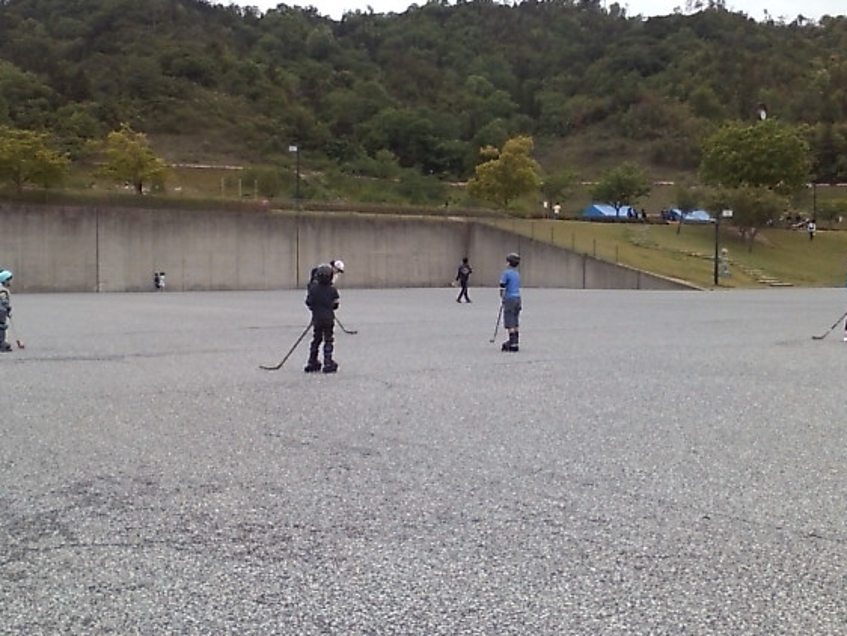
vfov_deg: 43.0
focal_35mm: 33
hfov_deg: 55.3
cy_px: 310
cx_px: 446
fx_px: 808
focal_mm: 3.73
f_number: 3.5
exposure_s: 1/667
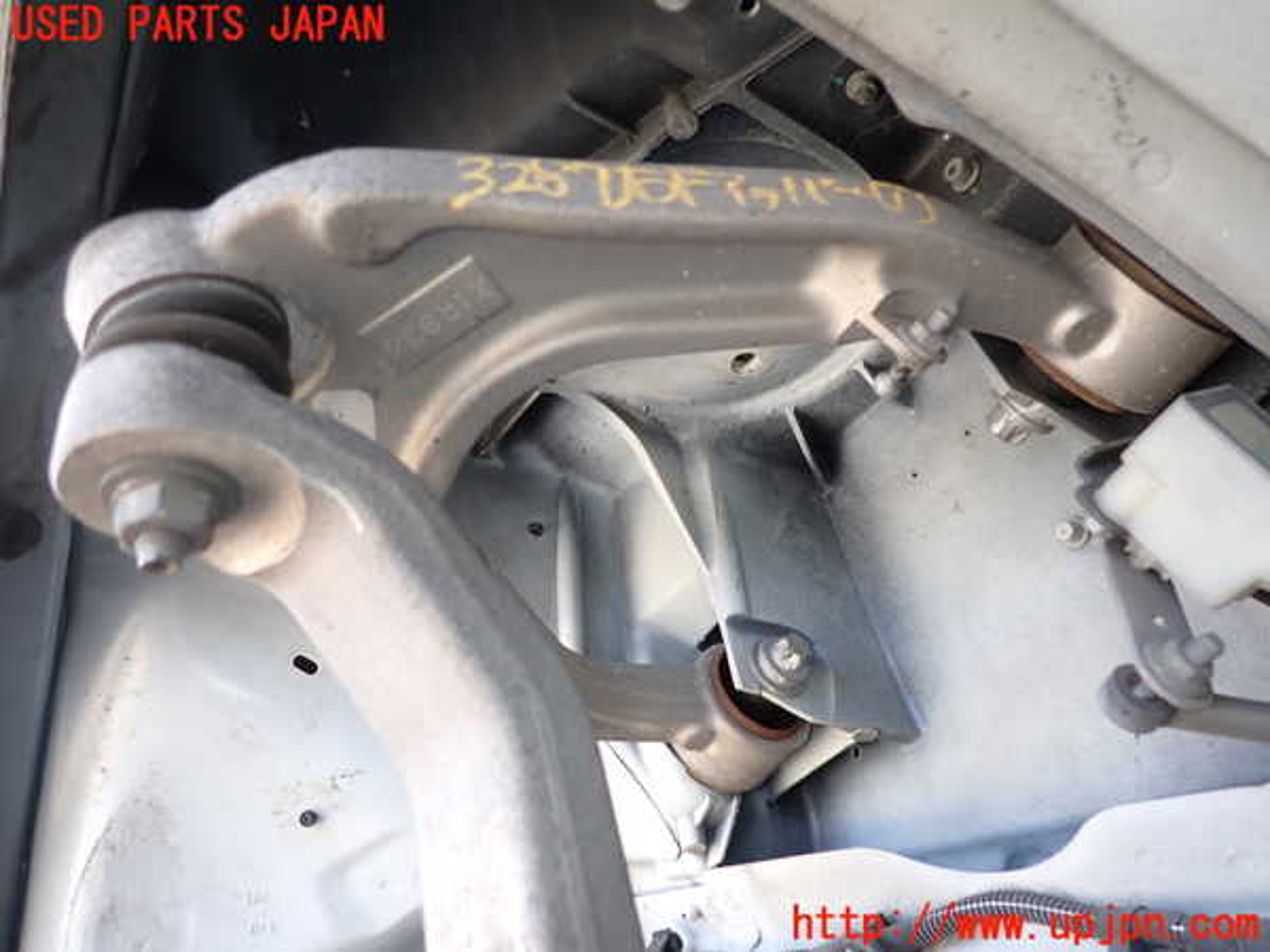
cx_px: 635
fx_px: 917
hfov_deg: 69.4
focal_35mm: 25
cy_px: 476
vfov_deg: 54.9
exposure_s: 1/80
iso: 100
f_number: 2
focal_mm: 4.5
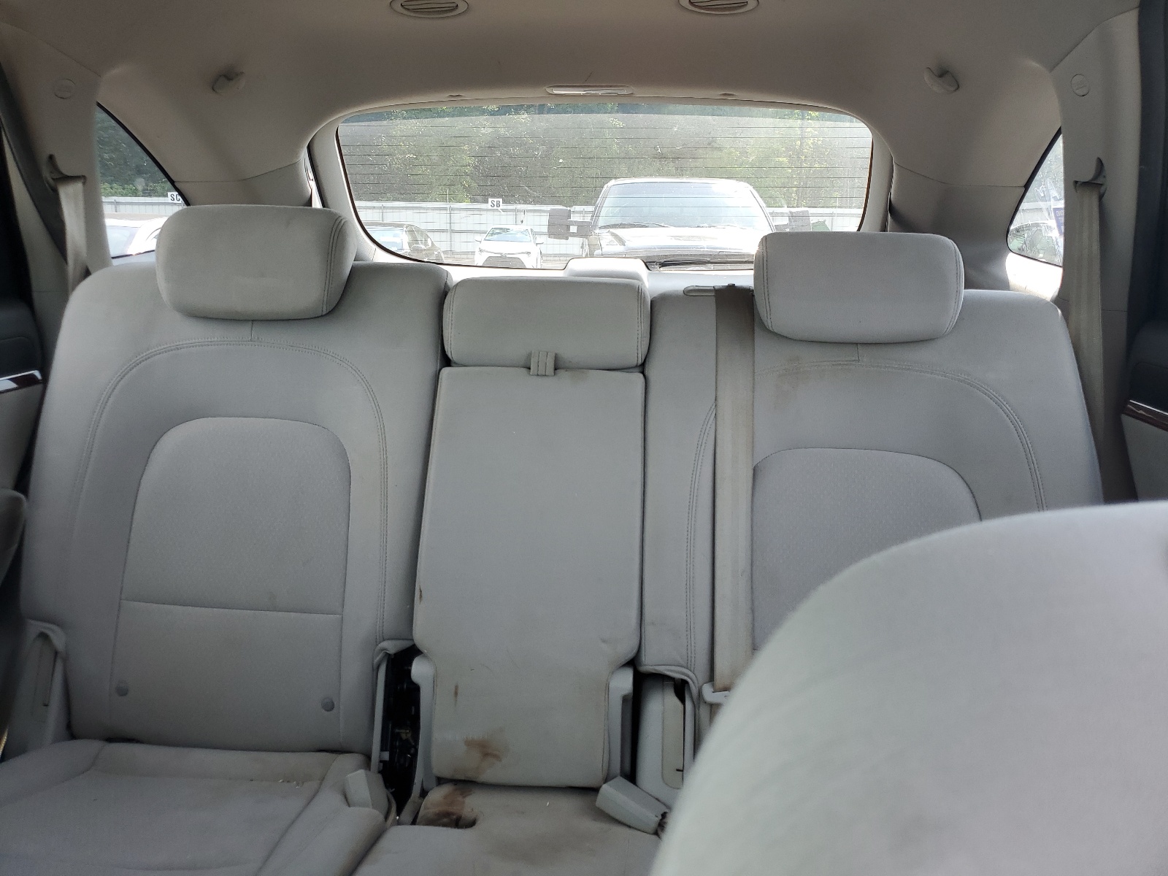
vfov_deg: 53.1
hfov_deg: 67.3
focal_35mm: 26
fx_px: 877
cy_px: 438
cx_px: 584
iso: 50
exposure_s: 1/154
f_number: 1.5
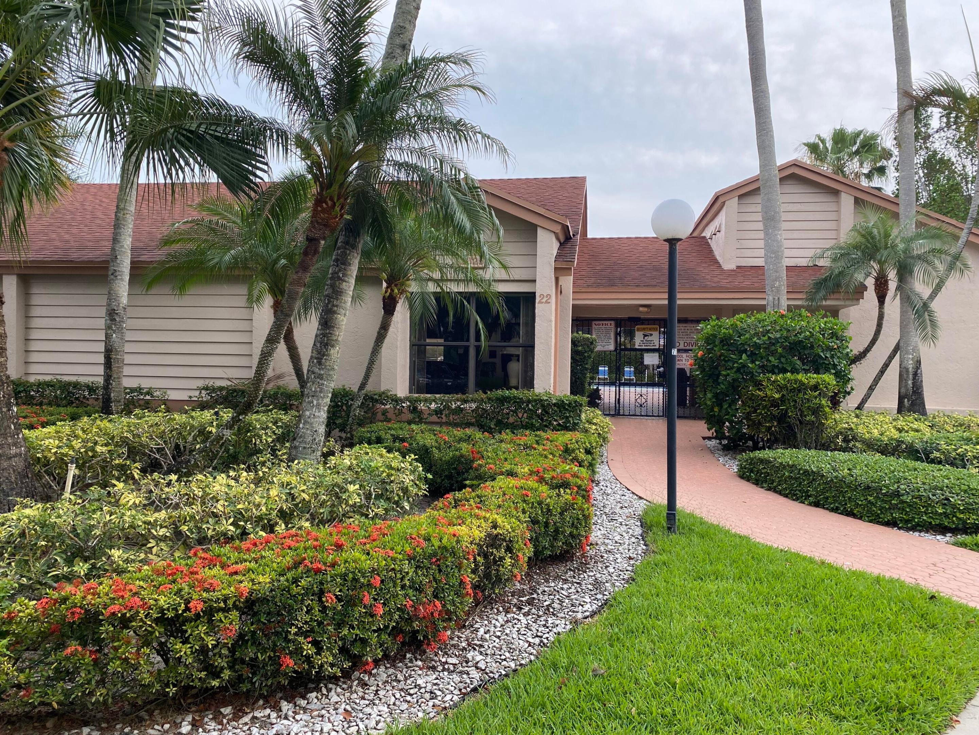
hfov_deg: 67.3
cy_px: 368
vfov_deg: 53.1
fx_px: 735
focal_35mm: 26
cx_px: 490
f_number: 1.8
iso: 32
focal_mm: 4.25
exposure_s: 1/276
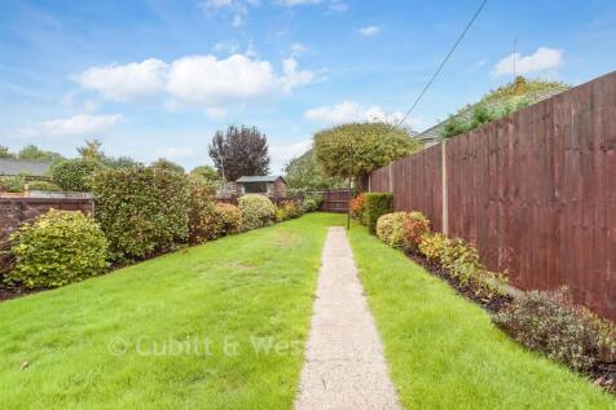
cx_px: 308
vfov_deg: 73.7
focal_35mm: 16
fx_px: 274
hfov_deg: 96.8
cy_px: 205
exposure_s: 1/13
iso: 160
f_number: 7.1
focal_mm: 11
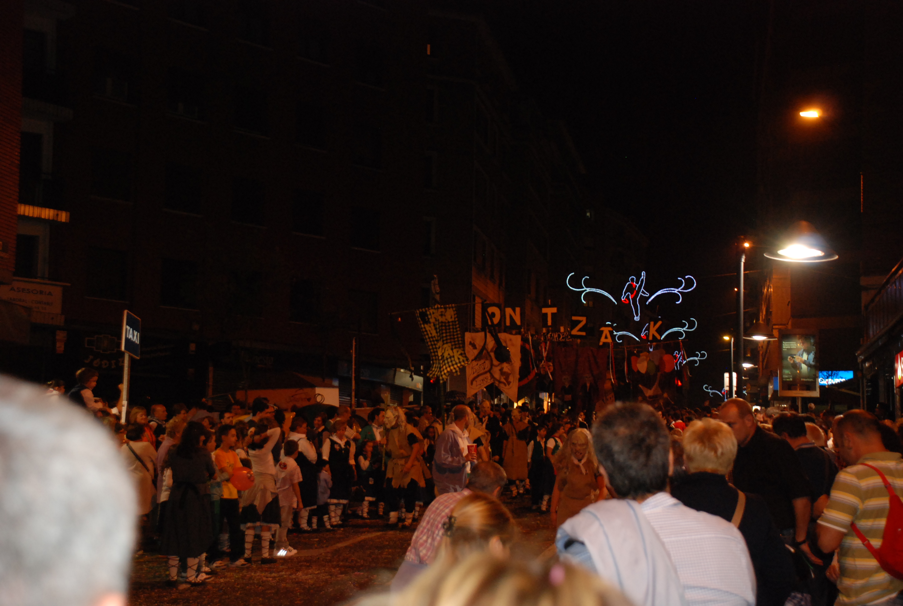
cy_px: 303
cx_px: 452
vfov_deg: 23.9
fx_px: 1433
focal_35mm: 57
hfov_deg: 35.0
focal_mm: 38
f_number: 4.5
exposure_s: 1/30
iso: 800
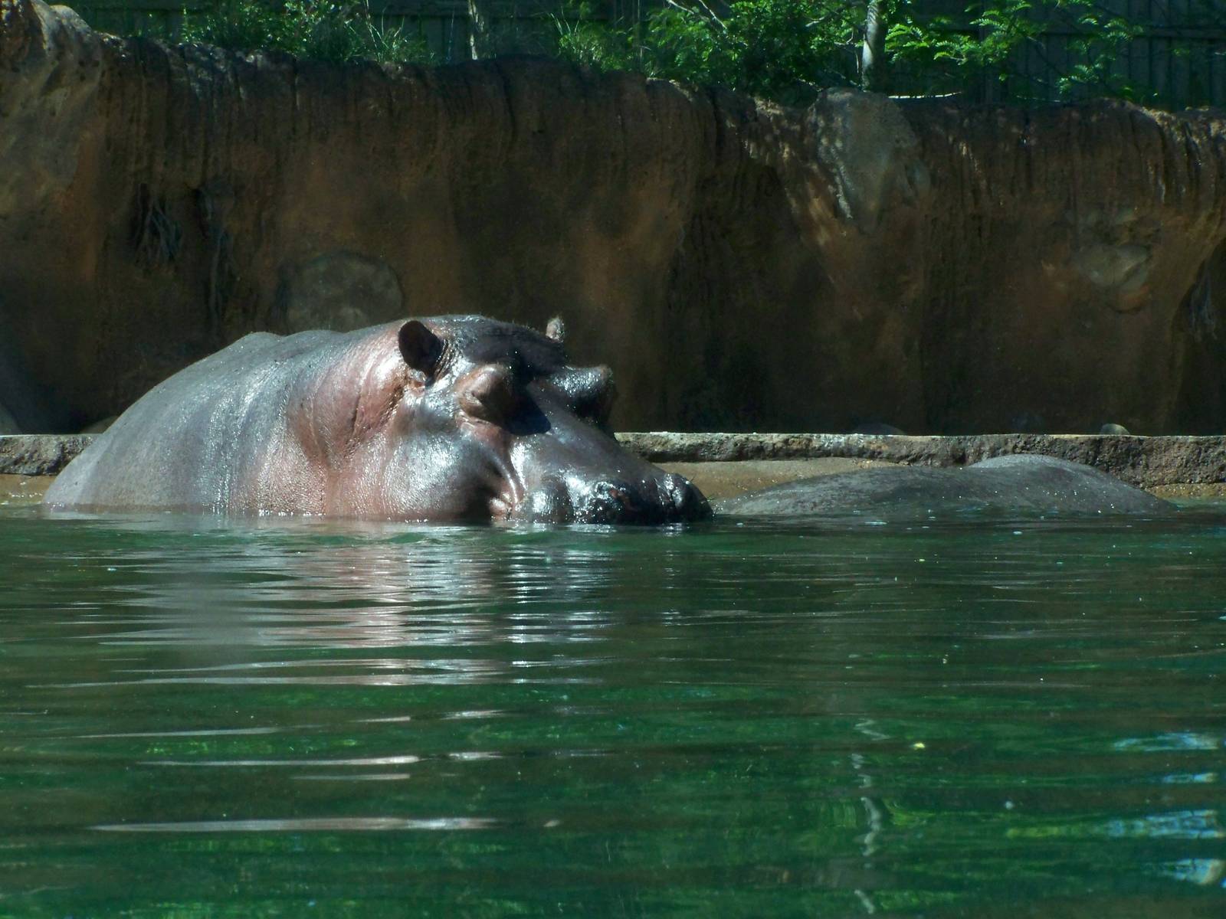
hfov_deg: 14.1
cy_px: 460
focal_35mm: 140
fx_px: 4958
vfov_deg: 10.6
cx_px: 613
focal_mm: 23.2
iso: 200
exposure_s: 1/160
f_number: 8
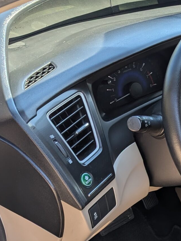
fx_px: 500
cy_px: 250
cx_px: 265
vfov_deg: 25.4
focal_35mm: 72
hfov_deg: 18.4
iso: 29
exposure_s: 1/171
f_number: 1.68
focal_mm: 6.9
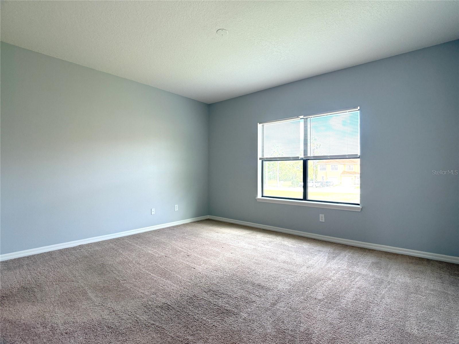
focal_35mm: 24
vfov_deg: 56.8
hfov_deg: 71.6
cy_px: 172
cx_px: 230
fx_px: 318
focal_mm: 6.76
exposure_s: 1/237
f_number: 1.78
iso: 125
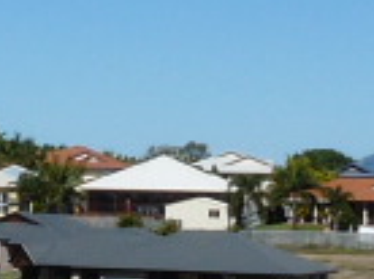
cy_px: 293
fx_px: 2351
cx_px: -125
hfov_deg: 8.9
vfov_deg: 6.8
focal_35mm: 218
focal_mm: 4.8
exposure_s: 1/400
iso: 100
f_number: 8
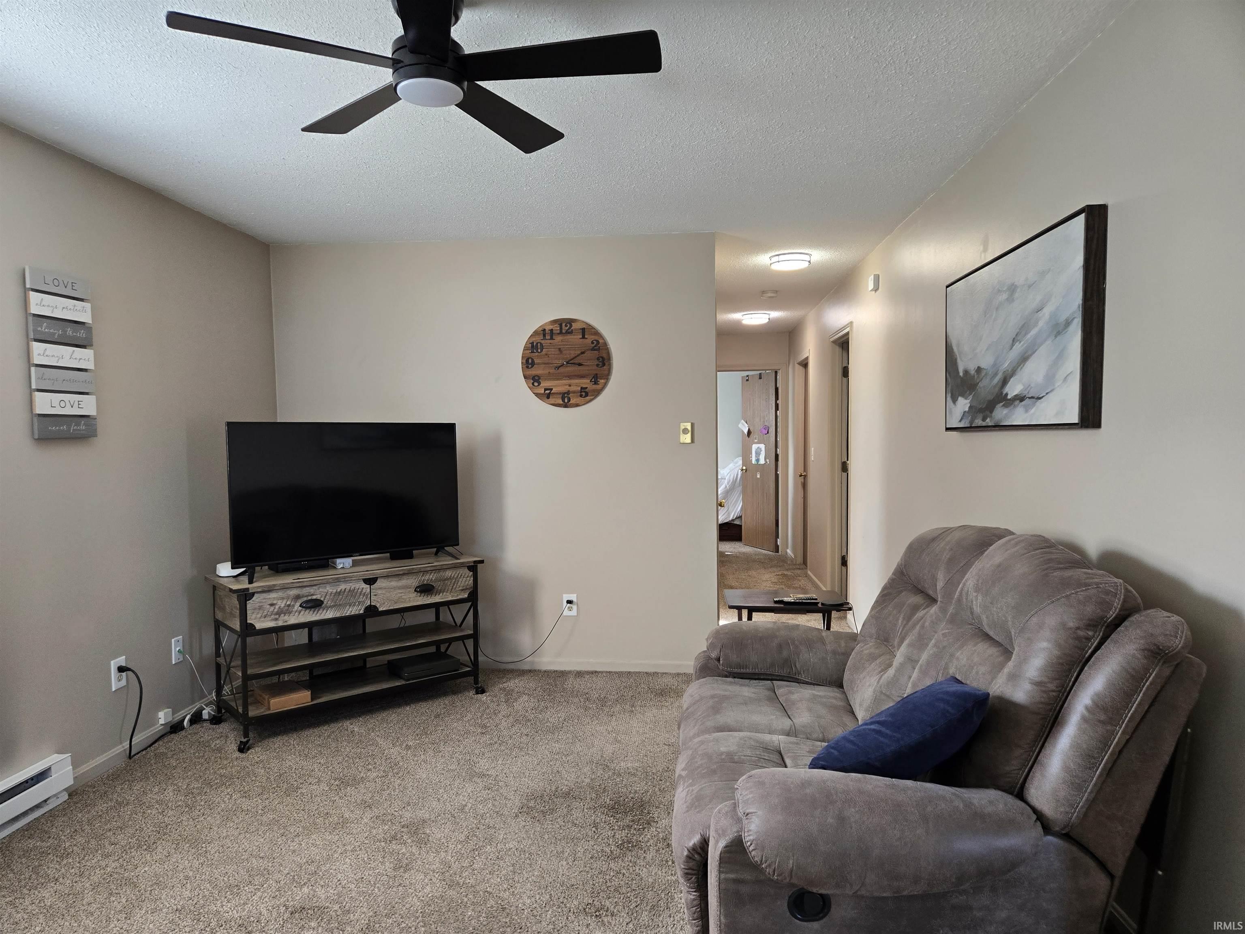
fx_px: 827
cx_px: 622
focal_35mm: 23
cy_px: 467
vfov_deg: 58.9
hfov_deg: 73.9
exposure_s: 1/120
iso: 125
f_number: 1.8
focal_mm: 5.4
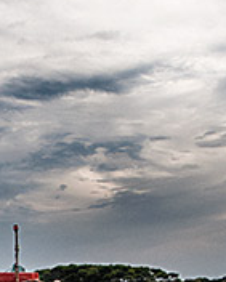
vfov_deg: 20.7
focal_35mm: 88
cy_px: 319
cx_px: -71
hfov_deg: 16.5
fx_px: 732
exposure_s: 1/25
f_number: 11
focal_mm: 11
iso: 400
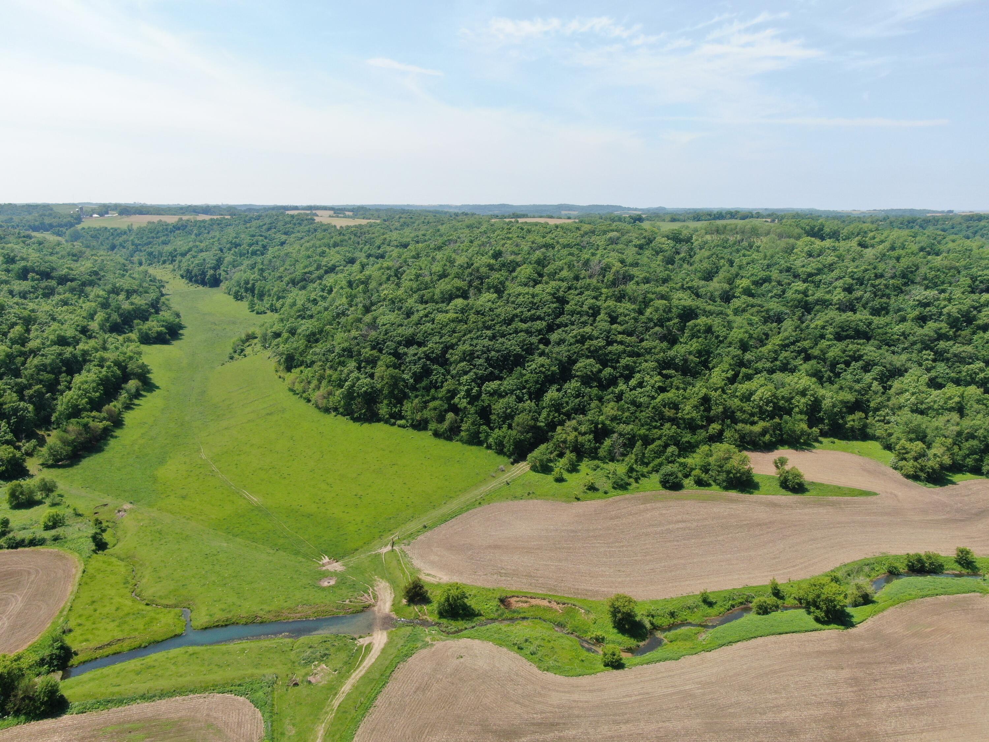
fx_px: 686
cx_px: 494
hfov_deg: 71.6
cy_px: 371
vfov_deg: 56.8
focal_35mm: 24
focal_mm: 4.39
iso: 100
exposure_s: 1/1000
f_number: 2.8
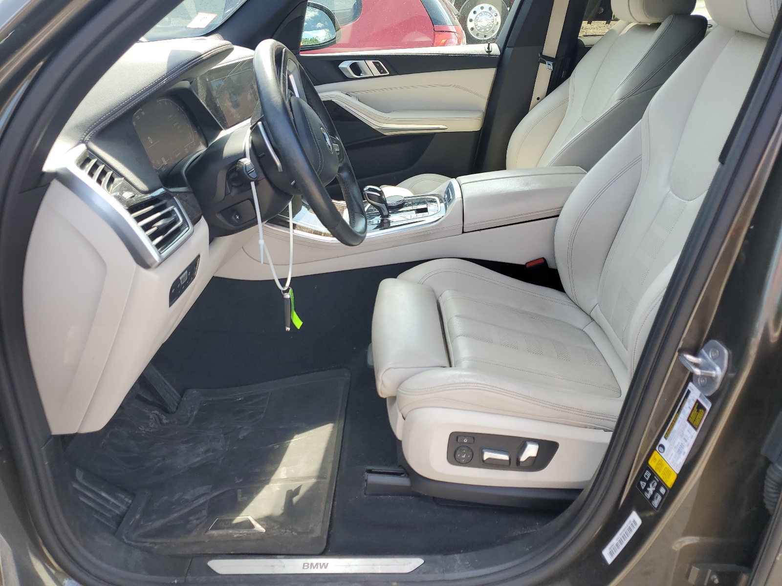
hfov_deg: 67.3
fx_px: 587
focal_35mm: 26
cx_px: 391
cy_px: 293
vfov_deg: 53.1
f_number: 1.5
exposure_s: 1/303
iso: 50
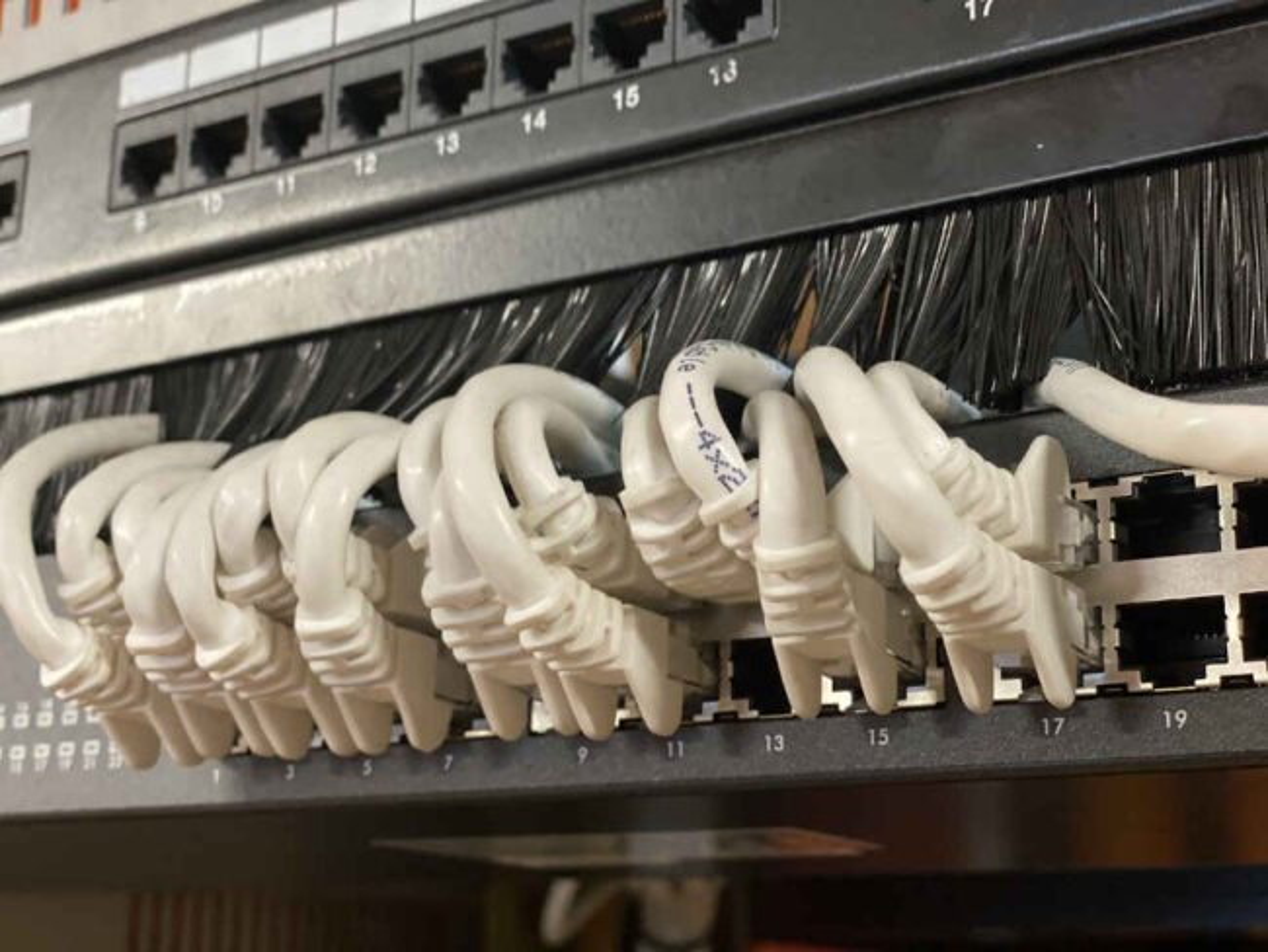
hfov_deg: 36.8
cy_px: 476
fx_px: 1905
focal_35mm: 52
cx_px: 634
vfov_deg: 28.1
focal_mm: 6
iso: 320
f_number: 2
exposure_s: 1/33
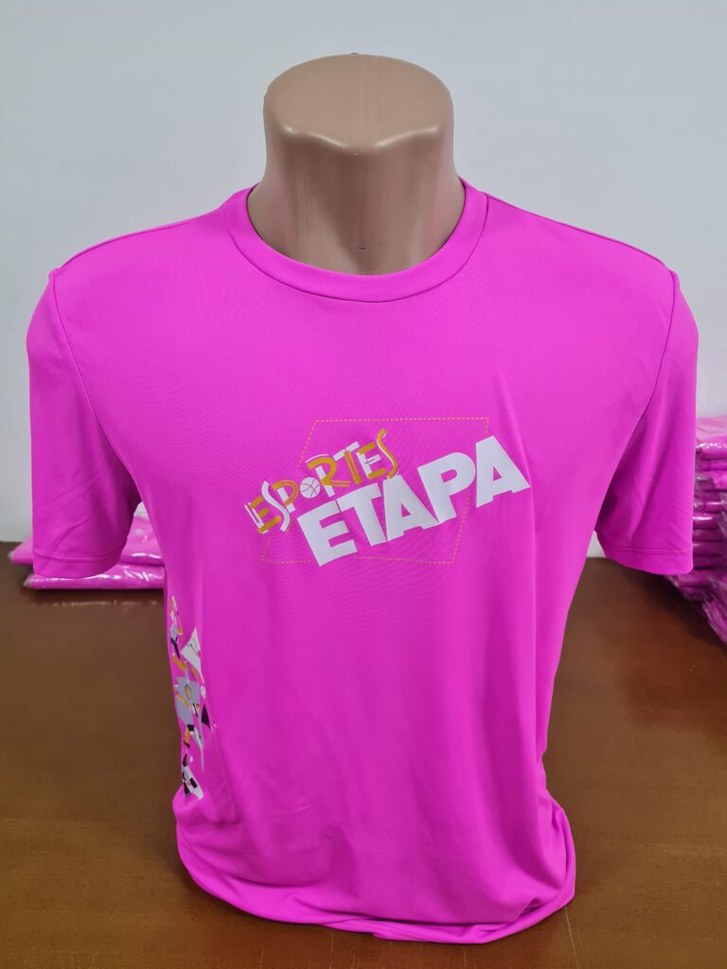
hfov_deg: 53.1
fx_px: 728
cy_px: 484
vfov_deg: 67.3
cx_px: 364
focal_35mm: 26
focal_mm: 5.4
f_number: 1.8
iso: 200
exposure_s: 1/60
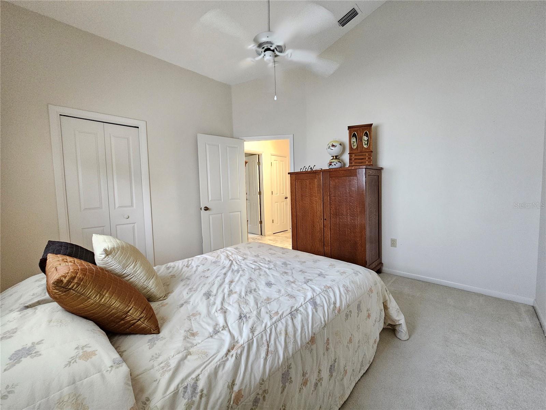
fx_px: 205
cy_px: 205
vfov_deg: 89.9
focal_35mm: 13
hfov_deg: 106.2
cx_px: 273
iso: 640
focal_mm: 2.2
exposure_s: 1/34
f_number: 2.2
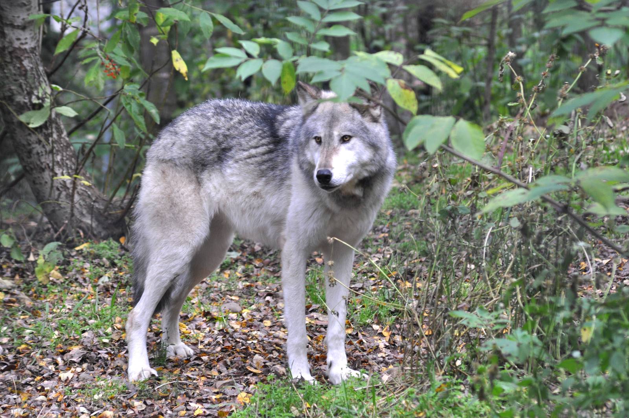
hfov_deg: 7.1
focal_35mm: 292
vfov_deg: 4.7
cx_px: 314
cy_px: 209
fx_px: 5105
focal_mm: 195
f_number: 5.6
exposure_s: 1/125
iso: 560
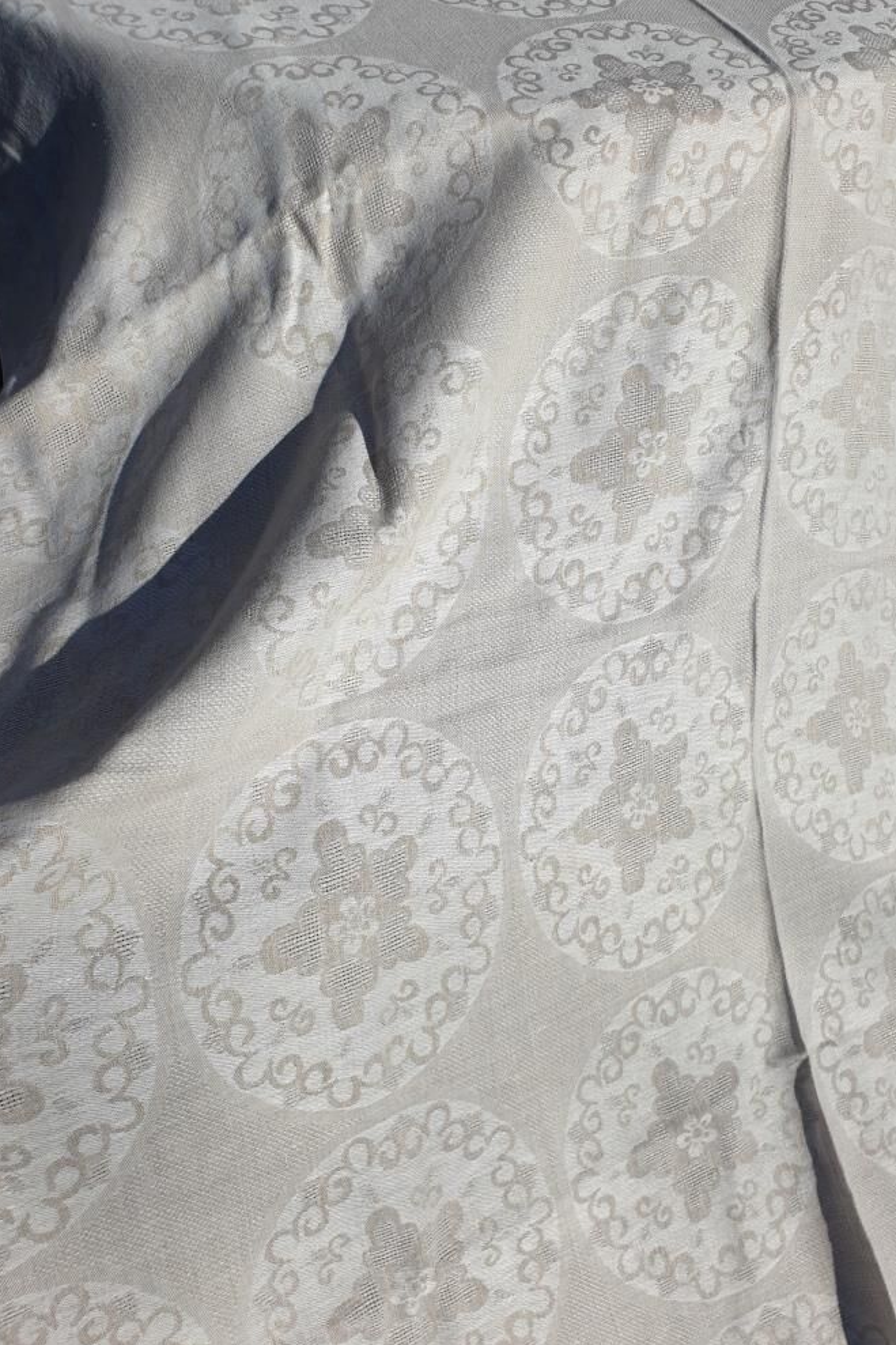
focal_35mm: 28
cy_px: 653
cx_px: 514
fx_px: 1046
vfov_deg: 65.5
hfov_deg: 46.2
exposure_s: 1/3968
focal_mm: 4.3
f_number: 2.4
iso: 50
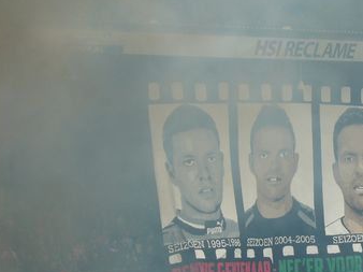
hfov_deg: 11.1
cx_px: 299
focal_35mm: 177
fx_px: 1855
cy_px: 173
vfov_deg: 8.4
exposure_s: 1/200
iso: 50
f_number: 4.9
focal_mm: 17.4
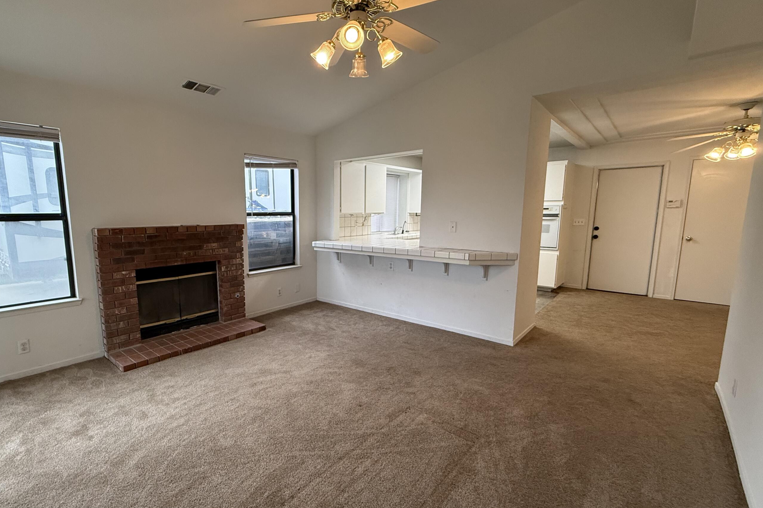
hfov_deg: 92.7
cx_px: 327
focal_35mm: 17
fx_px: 360
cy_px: 262
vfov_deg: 70.4
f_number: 2.2
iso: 250
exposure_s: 1/120
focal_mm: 2.22
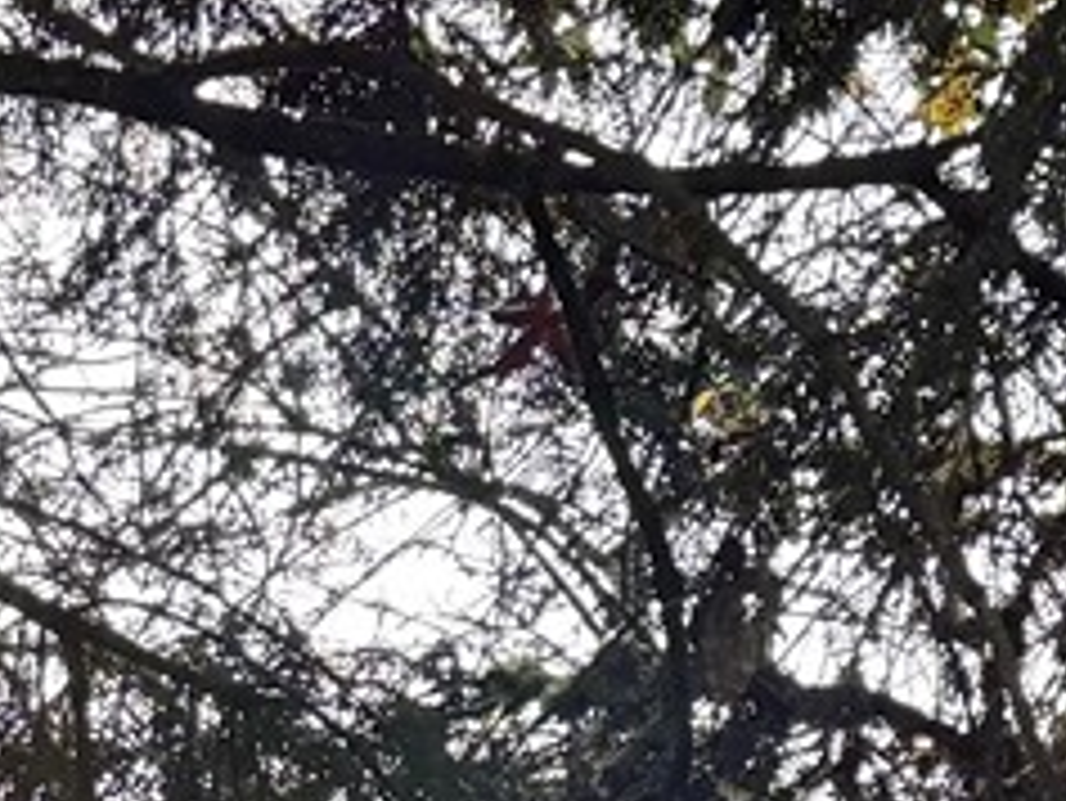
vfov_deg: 8.4
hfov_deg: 11.2
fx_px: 4991
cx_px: -958
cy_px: 1971
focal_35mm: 162
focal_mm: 6.76
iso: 100
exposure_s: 1/521
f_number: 1.78
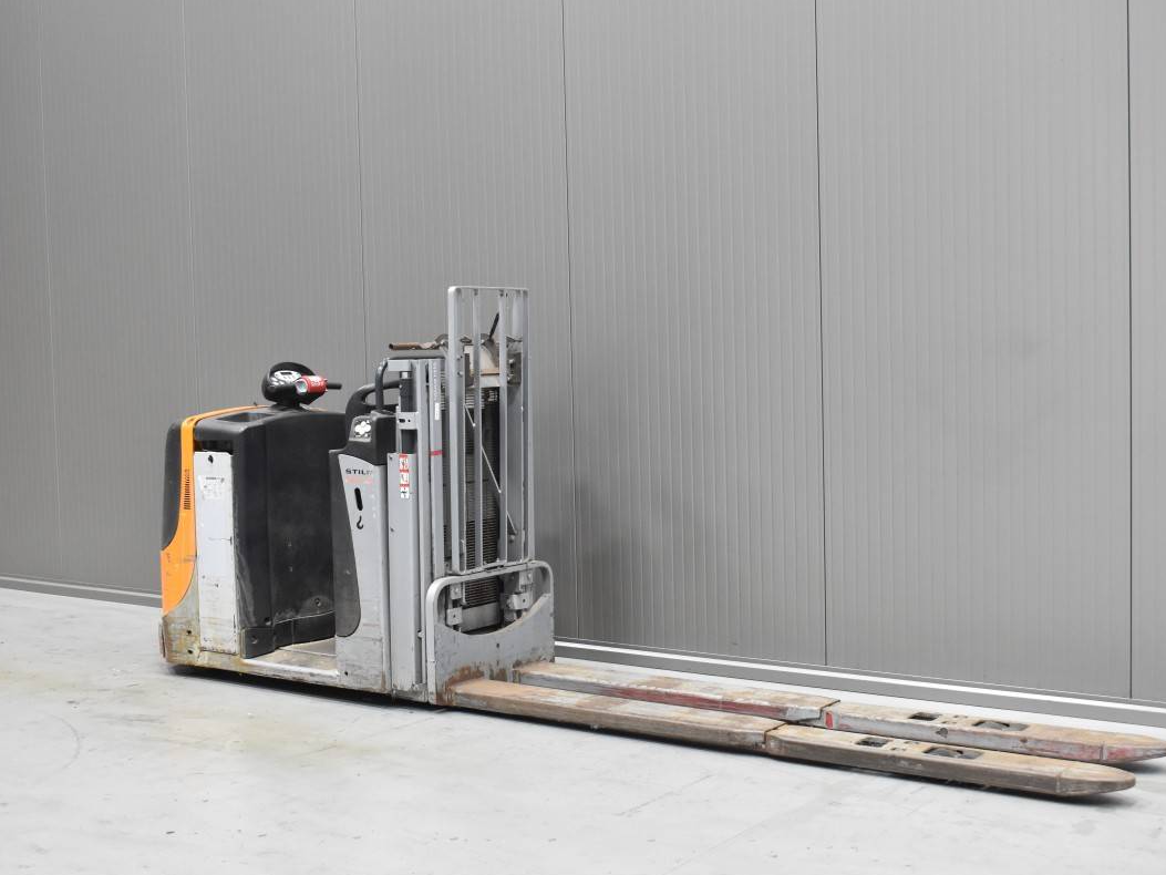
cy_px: 440
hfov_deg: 41.2
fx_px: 1550
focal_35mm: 46
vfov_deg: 31.5
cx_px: 602
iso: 2000
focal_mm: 28
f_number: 5.6
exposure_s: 1/40
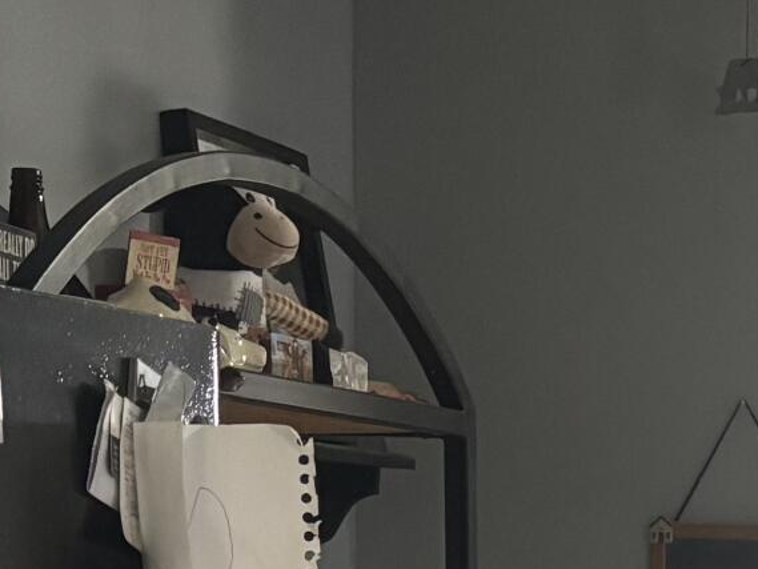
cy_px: 796
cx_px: 1220
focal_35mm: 137
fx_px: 3001
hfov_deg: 13.4
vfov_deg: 10.5
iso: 320
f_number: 1.6
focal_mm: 5.96
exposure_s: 1/60
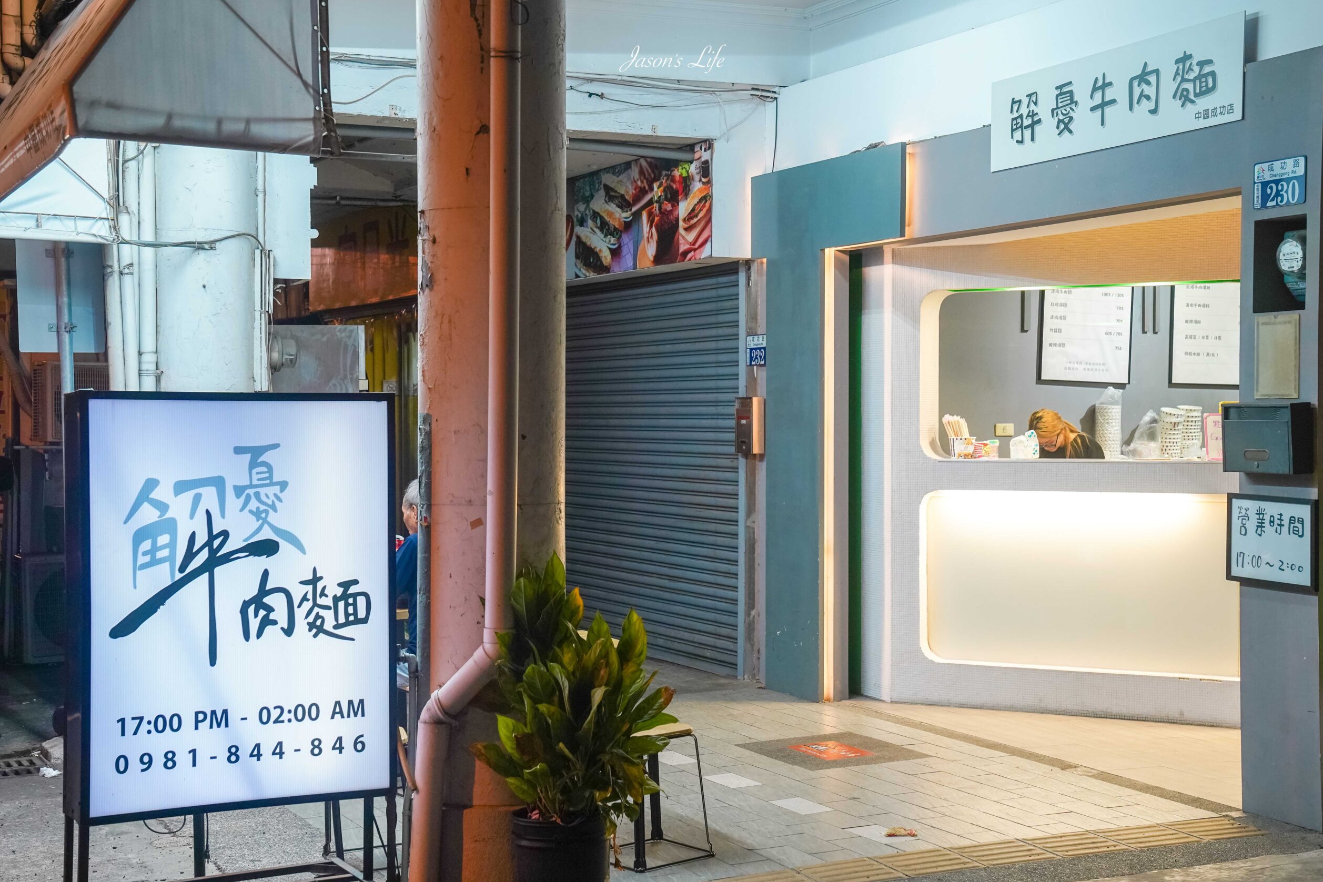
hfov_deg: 35.1
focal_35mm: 57
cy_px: 437
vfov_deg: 23.8
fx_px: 2095
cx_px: 673
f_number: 5
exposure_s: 1/60
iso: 1600
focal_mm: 56
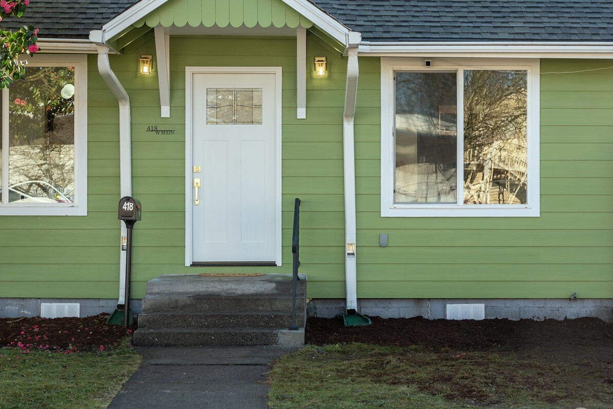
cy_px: 148
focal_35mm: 73
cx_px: 255
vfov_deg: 18.6
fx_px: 1243
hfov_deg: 27.7
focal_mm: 51
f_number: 6.3
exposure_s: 1/80
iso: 100
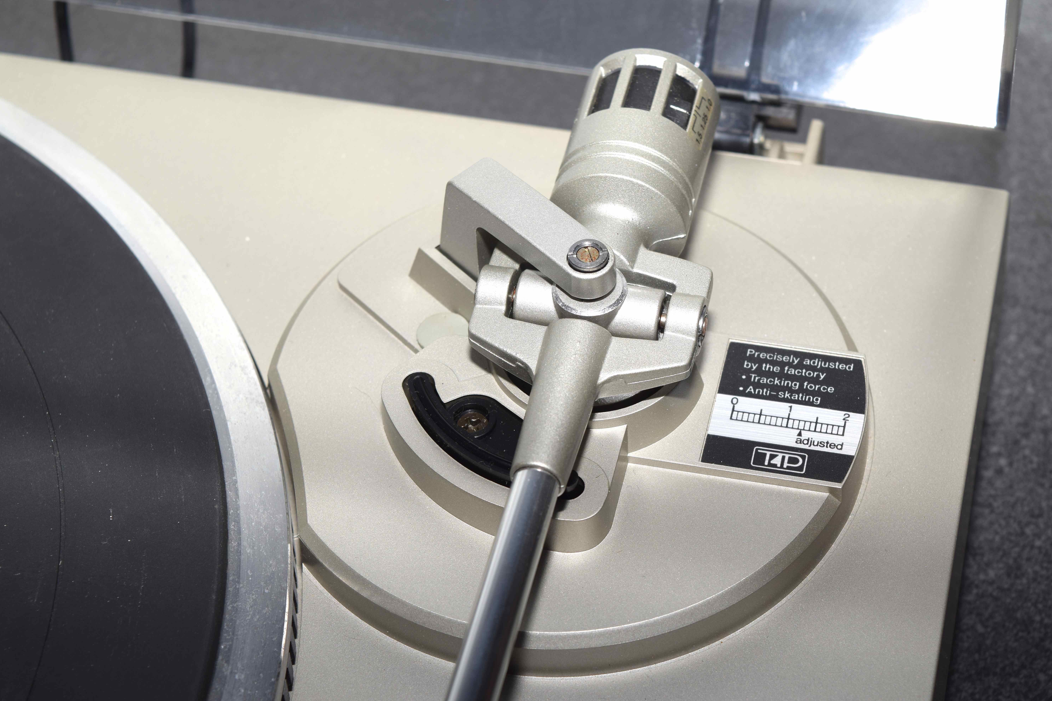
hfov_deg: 24.3
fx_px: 2440
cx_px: 529
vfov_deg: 16.4
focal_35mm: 84
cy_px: 354
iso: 100
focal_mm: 55
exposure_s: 1/60
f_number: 8
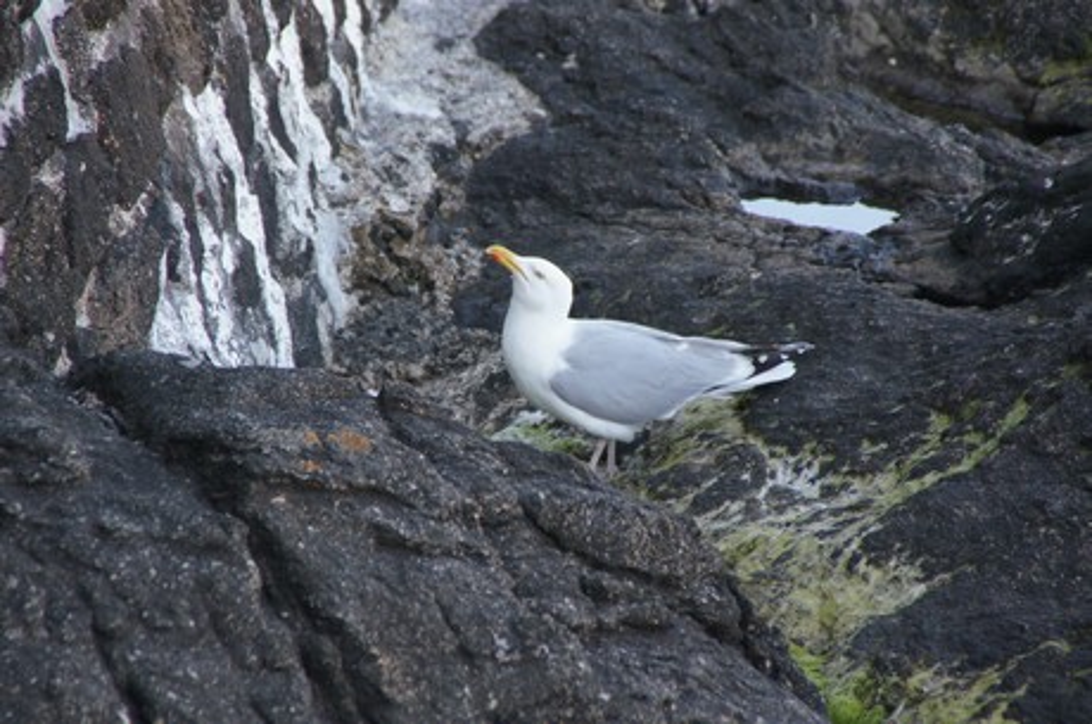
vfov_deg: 4.6
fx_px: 9084
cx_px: 546
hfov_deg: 6.9
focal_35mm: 300
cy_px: 362
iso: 800
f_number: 6.3
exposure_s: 1/320
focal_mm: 200
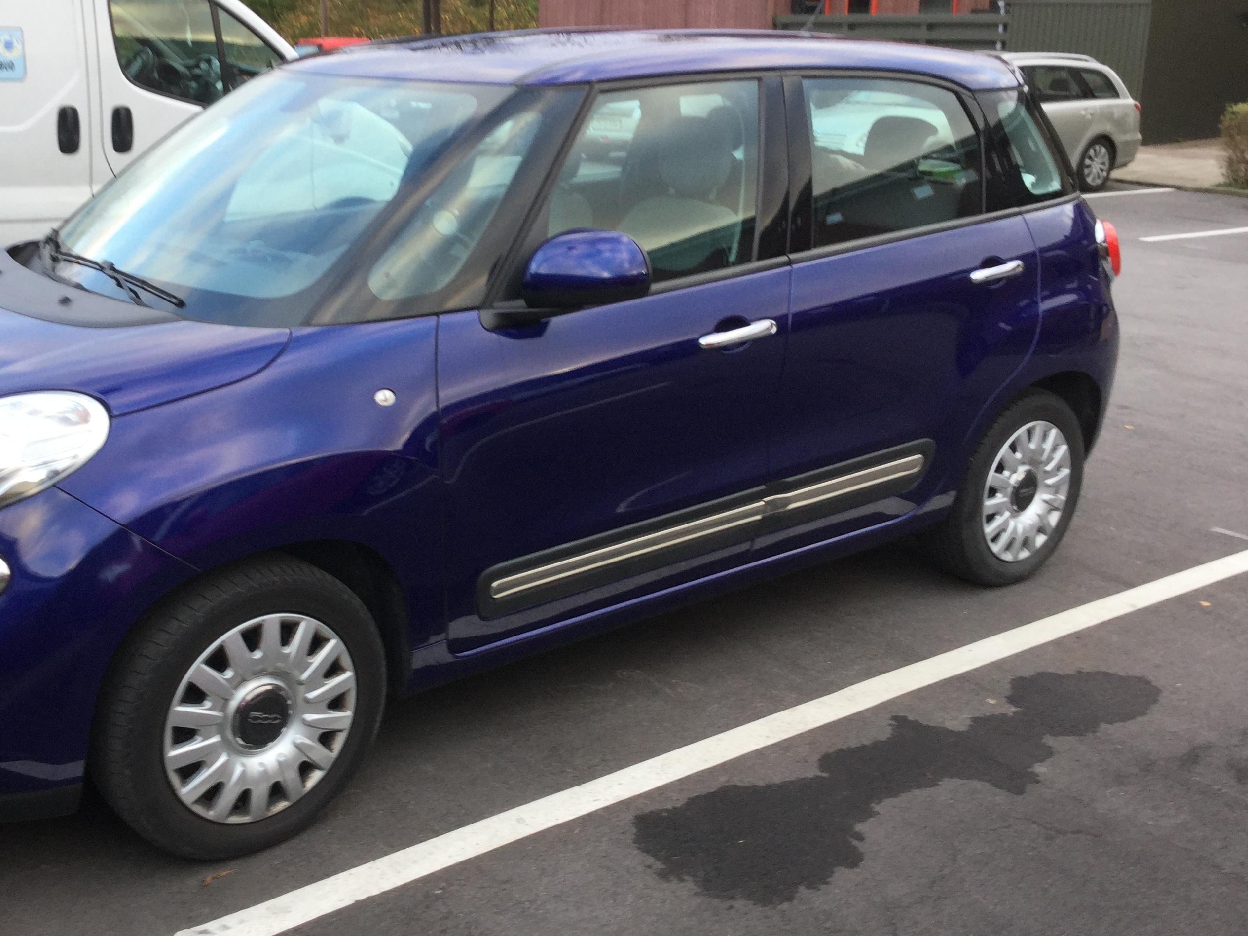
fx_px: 1442
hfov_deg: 46.5
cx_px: 480
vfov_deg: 35.9
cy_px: 451
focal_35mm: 40
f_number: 2.4
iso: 25
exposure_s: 1/50
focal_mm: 3.3
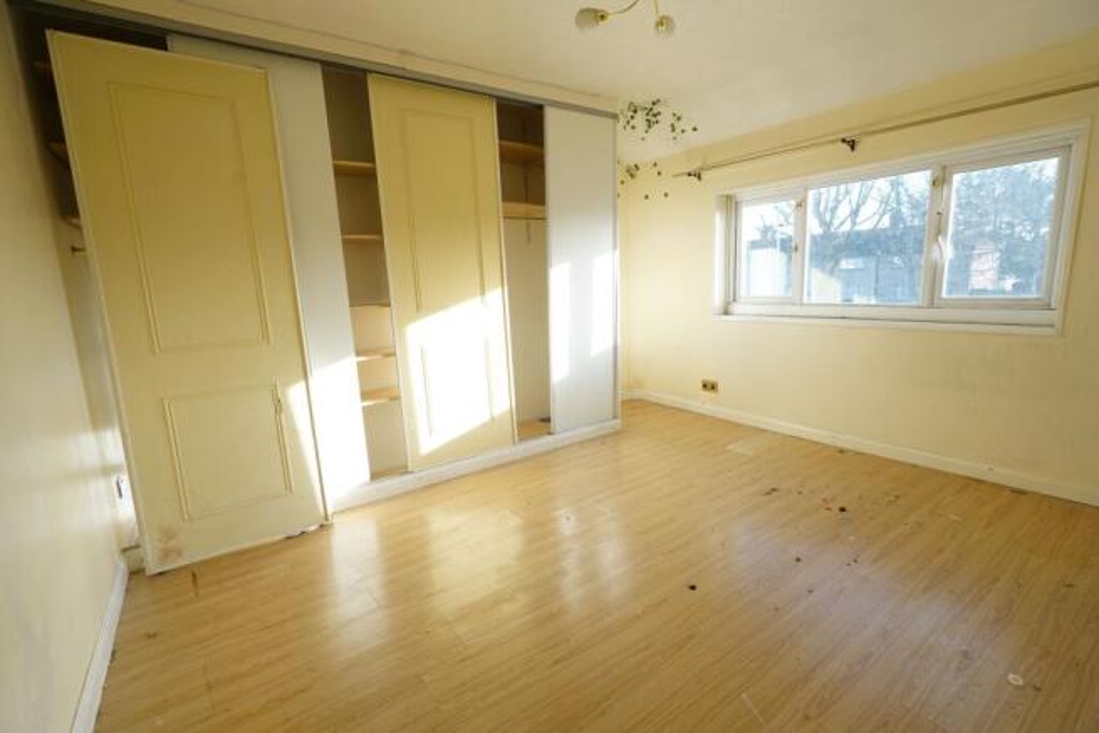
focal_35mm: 16
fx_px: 489
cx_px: 550
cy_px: 366
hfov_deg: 96.7
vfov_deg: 73.8
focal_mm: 16
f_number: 5.6
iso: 500
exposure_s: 1/250
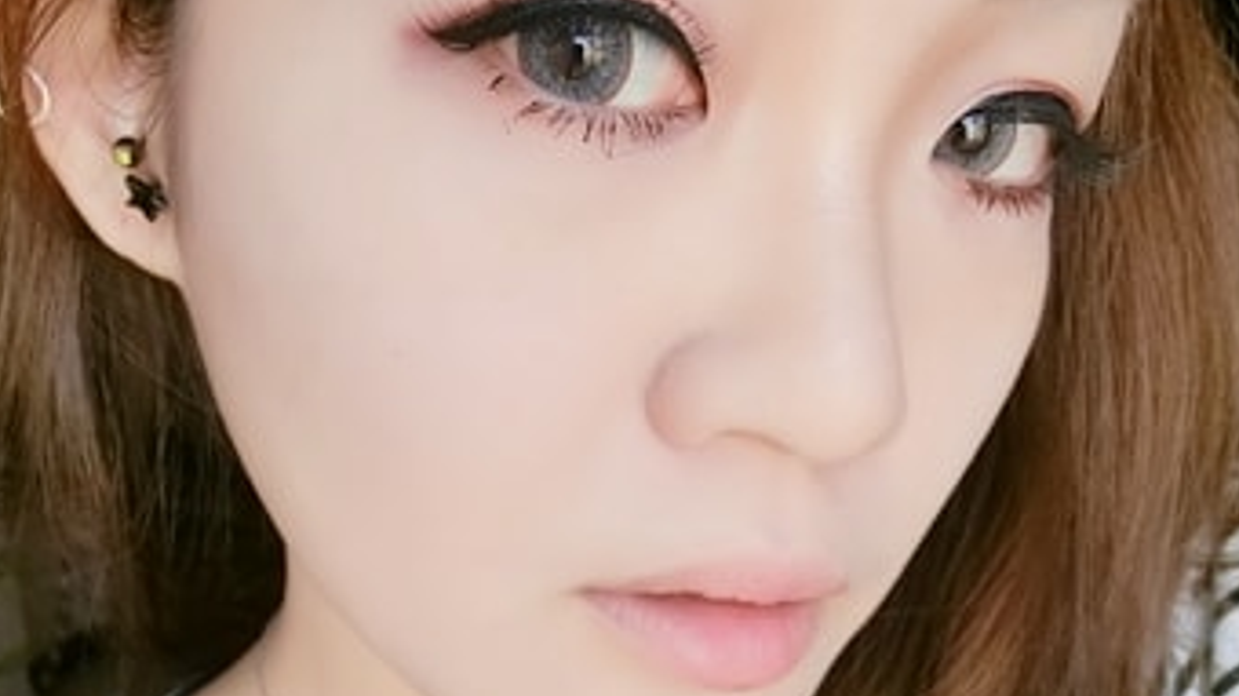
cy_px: 641
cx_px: 610
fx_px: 1215
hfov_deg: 54.0
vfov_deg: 30.4
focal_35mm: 37
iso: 160
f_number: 2.8
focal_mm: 4.58
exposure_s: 1/100
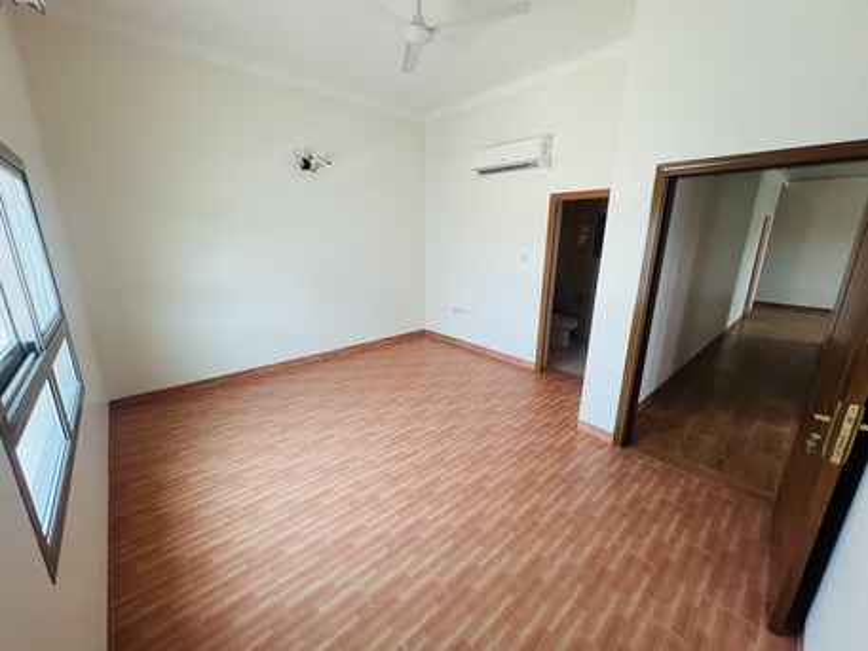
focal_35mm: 13
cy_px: 326
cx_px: 434
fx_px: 326
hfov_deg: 106.2
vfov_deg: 89.9
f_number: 1.8
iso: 125
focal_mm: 1.57
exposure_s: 1/99
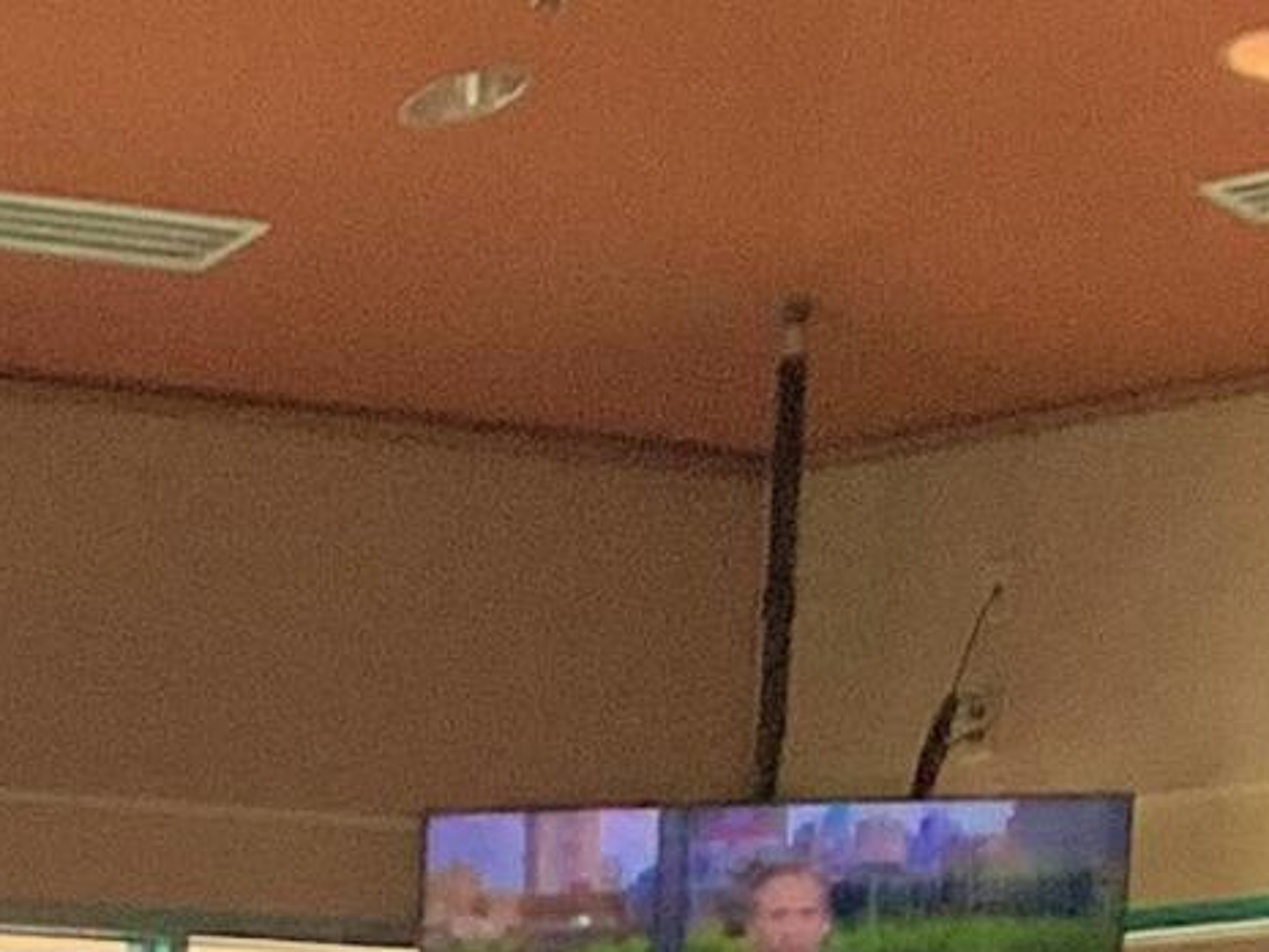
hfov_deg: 8.6
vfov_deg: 6.9
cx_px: -2249
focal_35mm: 200
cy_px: 2458
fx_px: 7334
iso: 40
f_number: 2.4
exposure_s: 1/120
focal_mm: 3.3
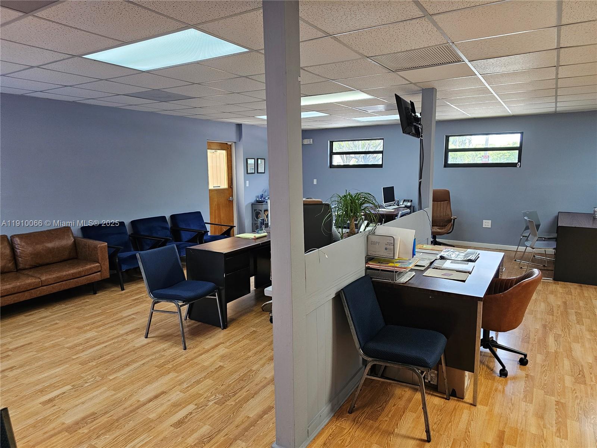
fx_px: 397
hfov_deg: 73.9
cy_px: 224
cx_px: 298
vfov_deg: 58.9
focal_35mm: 23
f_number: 1.7
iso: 320
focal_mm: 6.3
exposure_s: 1/120
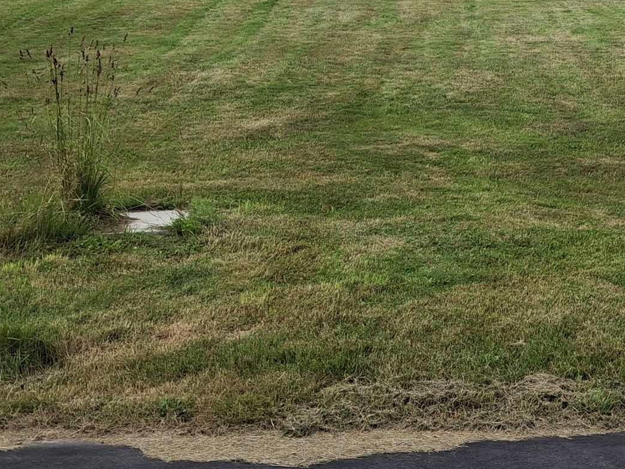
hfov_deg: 24.8
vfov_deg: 19.5
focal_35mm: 74
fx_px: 1336
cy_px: 40
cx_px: 654
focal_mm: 4.69
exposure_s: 1/1244
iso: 25
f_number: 1.8
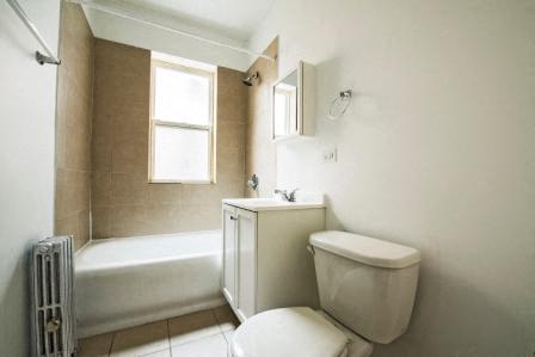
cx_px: 268
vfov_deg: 77.4
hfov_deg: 100.4
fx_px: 223
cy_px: 178
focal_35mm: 15
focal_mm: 15
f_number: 10
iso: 400
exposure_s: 2
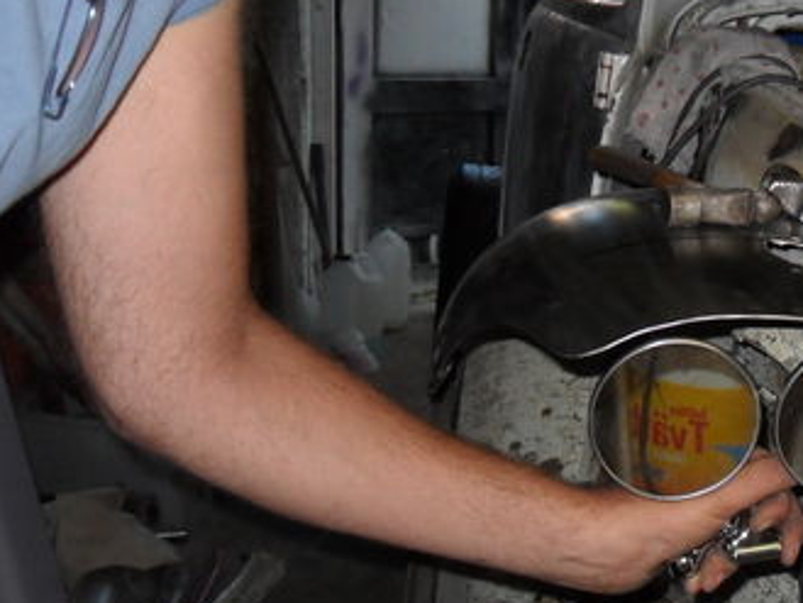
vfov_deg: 21.2
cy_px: 520
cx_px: 759
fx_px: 1578
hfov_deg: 27.3
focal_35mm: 68
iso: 200
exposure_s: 1/45
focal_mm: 6.2
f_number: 2.8
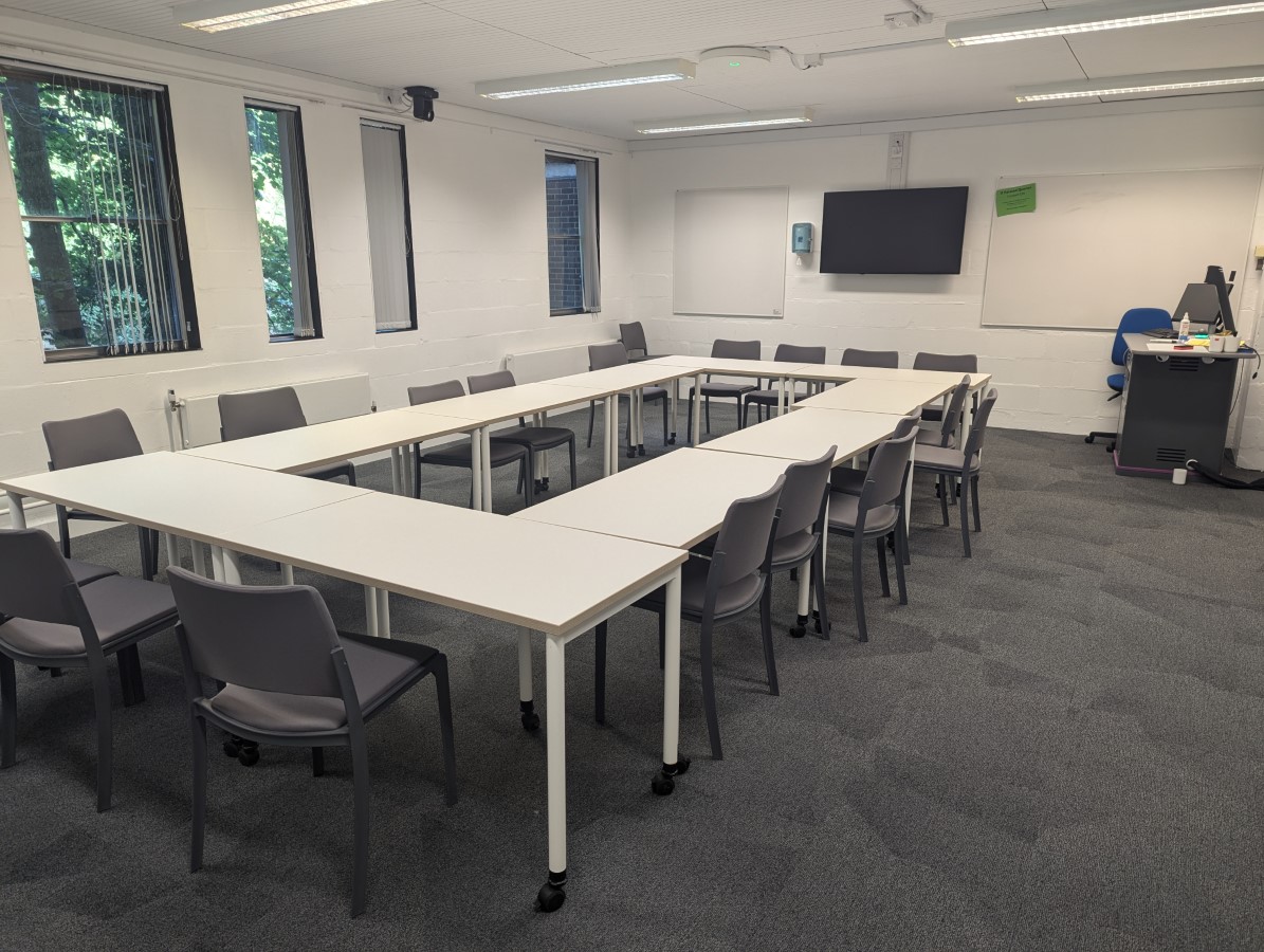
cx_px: 632
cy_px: 476
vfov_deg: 56.9
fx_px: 878
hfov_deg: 71.5
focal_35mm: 24
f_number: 1.85
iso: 58
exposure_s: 1/25
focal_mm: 6.81
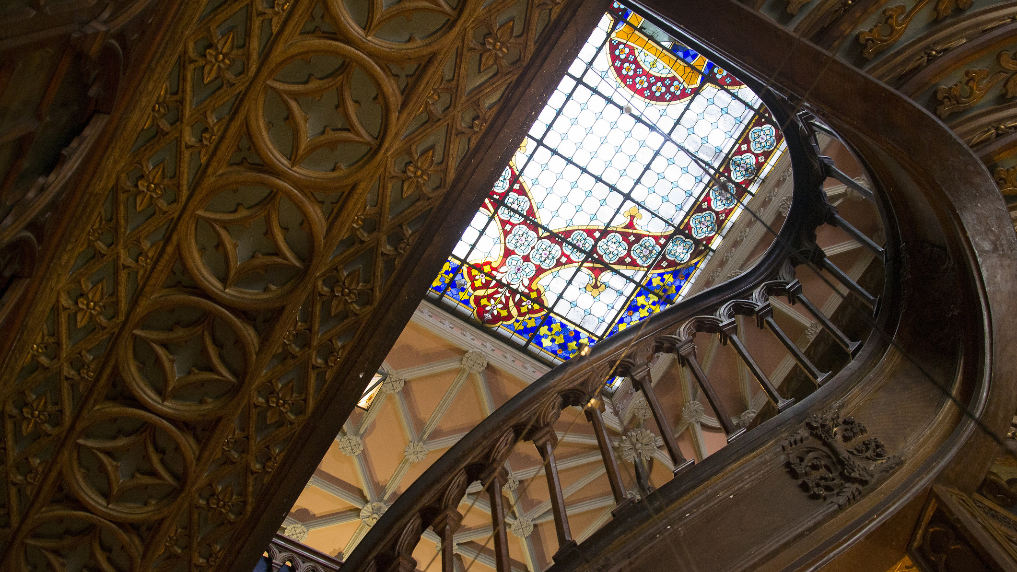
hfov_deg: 60.8
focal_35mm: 32
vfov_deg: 36.6
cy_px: 253
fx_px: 863
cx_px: 573
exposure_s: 1/60
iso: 1600
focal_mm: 18
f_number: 3.5
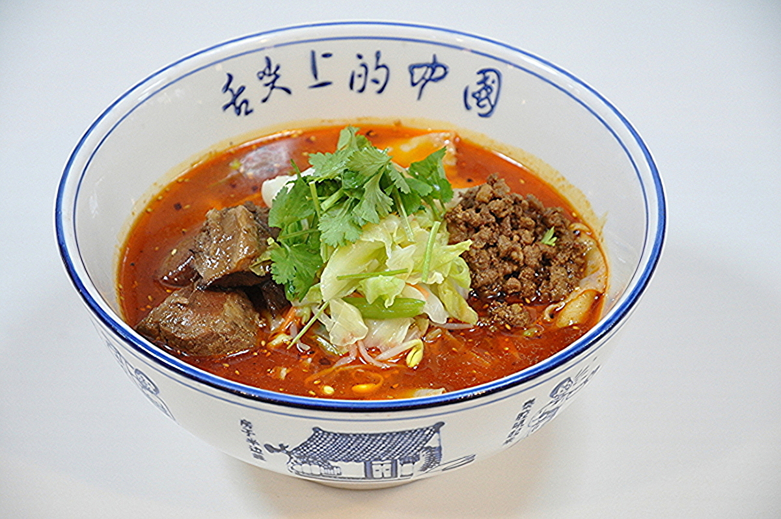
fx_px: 2764
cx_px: 390
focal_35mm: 128
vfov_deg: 10.7
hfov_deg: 16.1
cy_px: 260
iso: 1600
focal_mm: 85
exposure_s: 1/40
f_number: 5.6
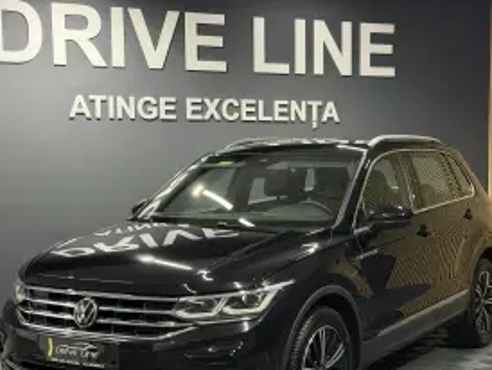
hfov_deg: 30.7
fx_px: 896
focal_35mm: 63
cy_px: 235
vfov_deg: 23.3
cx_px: 269
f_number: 1.78
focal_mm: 6.76
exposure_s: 1/100
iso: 250
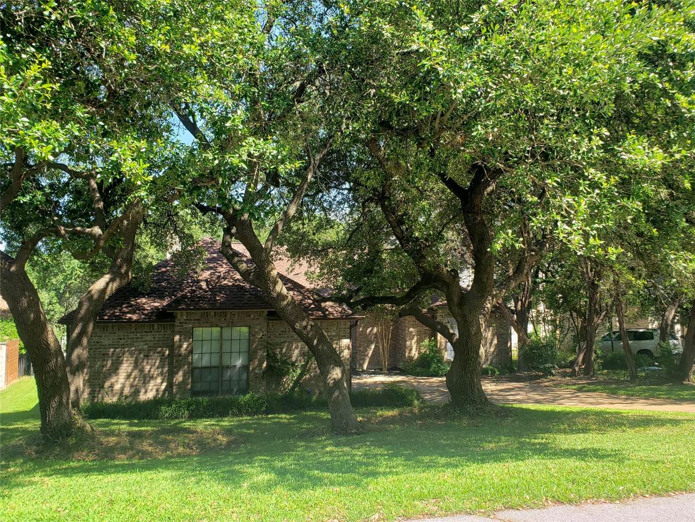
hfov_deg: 67.3
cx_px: 348
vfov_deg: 53.1
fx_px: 522
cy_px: 261
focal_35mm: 26
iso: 50
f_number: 2.4
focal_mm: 4.3
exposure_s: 1/315
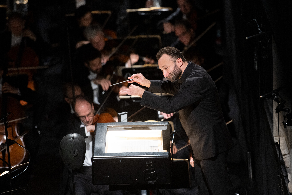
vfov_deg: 6.9
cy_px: 98
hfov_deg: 10.3
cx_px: 146
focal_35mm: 200
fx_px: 1622
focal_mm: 200
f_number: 2.8
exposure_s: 1/200
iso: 3200
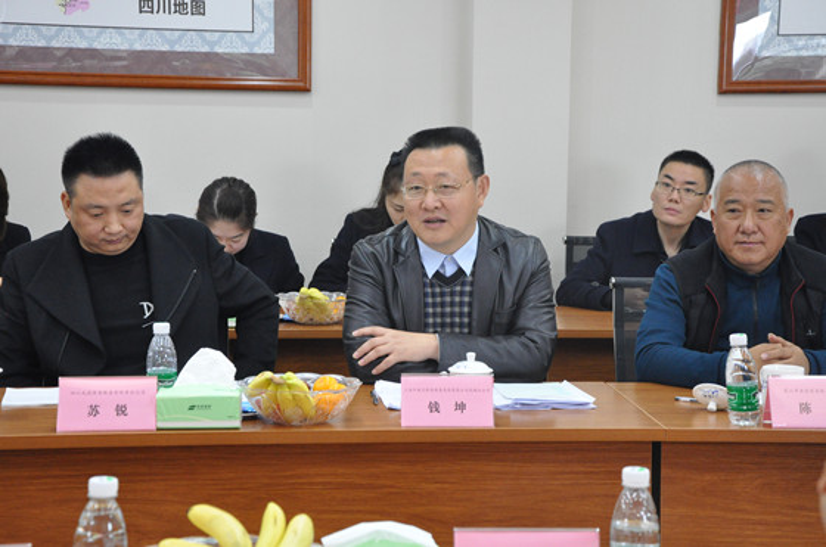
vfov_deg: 17.4
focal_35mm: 78
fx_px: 1786
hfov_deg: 26.0
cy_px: 274
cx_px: 413
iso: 2000
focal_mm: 52
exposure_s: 1/50
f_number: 7.1
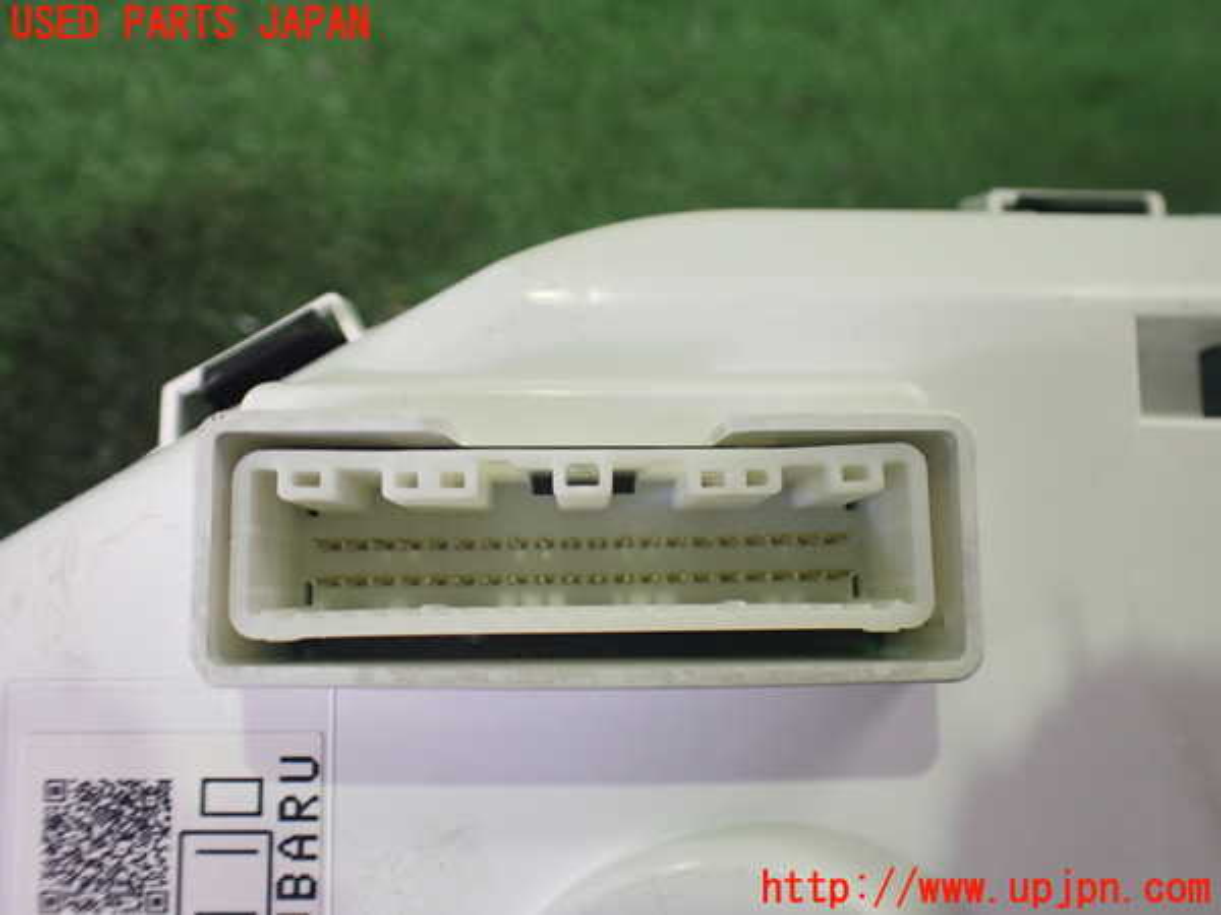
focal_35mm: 30
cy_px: 458
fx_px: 1058
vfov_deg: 46.8
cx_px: 610
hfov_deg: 60.0
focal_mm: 5.4
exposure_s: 1/125
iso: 640
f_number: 2.3
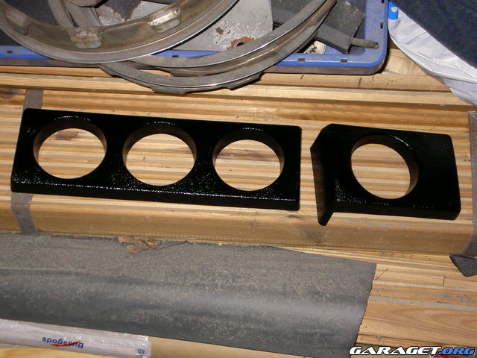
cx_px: 238
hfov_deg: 26.0
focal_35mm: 75
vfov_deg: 19.6
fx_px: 1033
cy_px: 179
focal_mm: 12.4
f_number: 4.2
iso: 200
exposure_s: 1/80
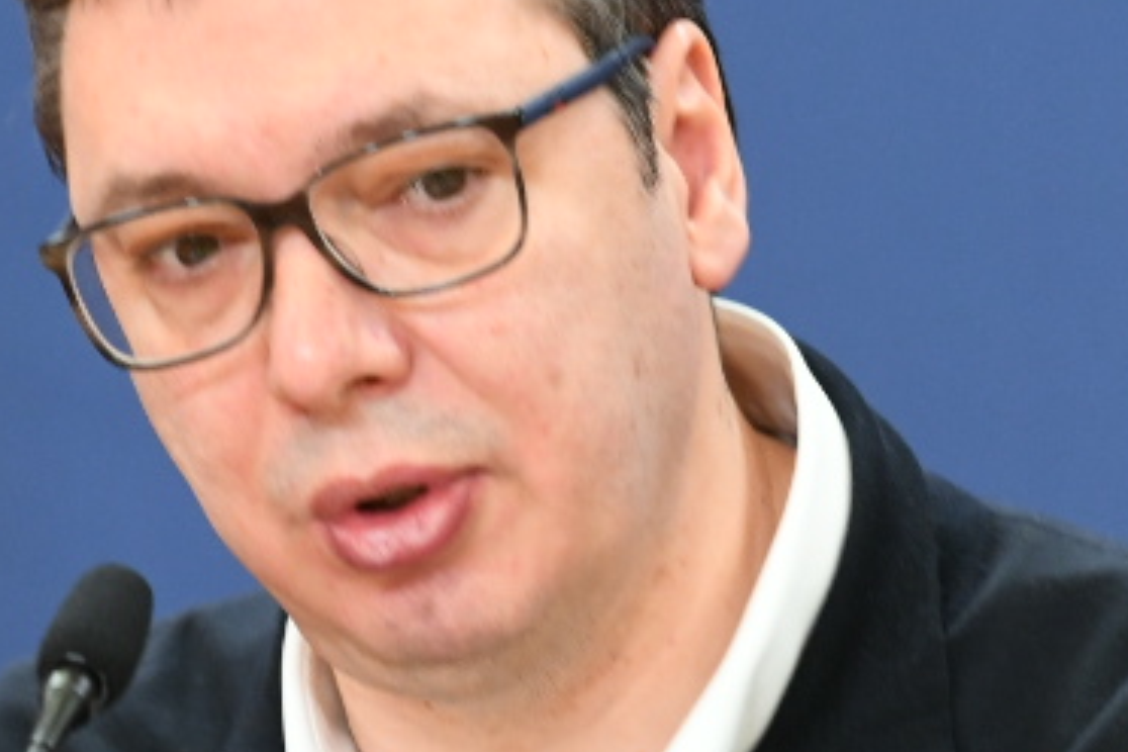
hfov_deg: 2.4
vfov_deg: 1.6
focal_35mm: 872
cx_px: 476
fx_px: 27321
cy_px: 373
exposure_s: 1/125
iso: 1600
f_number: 4
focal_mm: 200
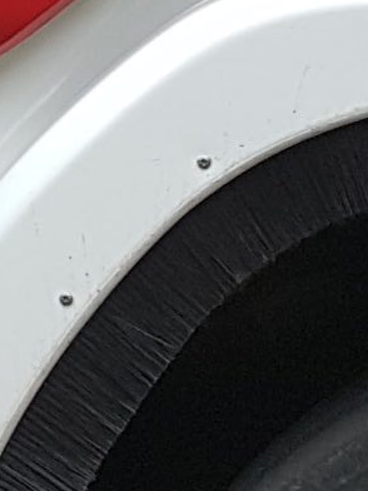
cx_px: -538
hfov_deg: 7.3
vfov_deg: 10.2
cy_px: -111
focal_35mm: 191
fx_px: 2707
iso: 64
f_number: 1.7
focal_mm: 4.2
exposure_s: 1/50
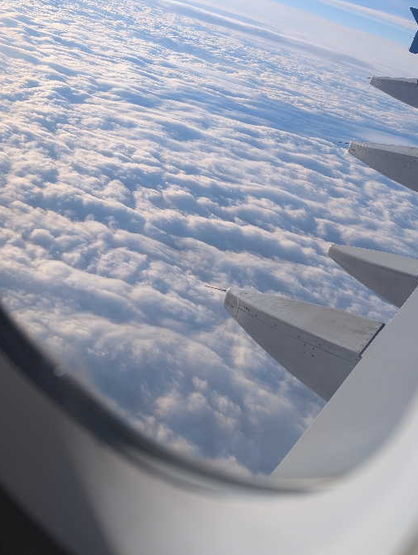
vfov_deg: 49.7
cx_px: 147
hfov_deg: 39.4
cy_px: 154
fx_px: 578
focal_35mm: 36
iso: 22
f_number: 1.68
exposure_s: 1/1168
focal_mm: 6.9
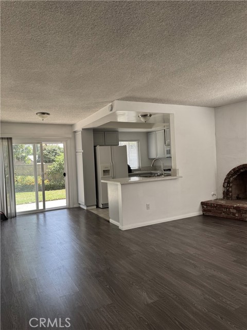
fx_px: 228
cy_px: 165
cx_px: 124
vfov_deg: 71.6
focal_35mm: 24
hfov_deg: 56.8
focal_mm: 6.76
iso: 64
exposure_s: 1/121
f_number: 1.78
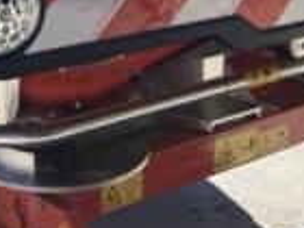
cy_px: -101
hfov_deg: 19.6
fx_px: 878
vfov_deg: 14.0
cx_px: 167
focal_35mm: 100
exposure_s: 1/889
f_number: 1.8
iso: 20
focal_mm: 3.99
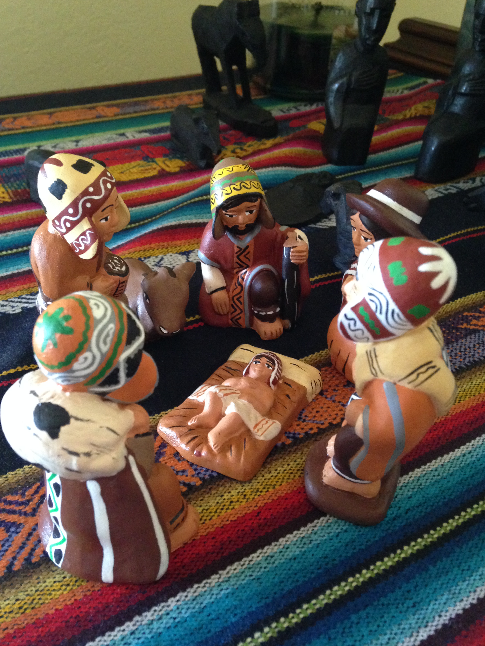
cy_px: 326
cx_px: 240
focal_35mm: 34
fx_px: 635
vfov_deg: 54.0
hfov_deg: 41.8
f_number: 2.4
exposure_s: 1/15
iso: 500
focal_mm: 4.12
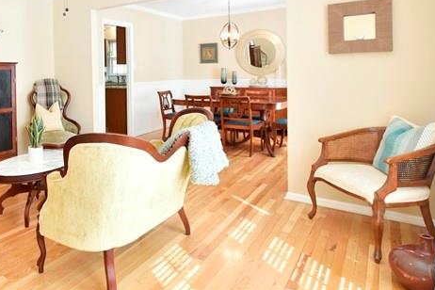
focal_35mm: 26
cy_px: 76
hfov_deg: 63.9
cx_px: 92
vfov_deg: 47.9
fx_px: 314
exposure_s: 1/50
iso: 640
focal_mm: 10
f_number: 3.5
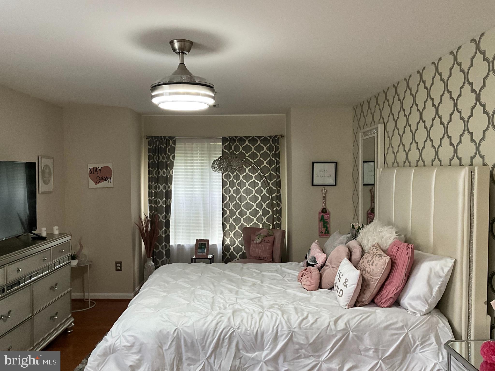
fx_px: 415
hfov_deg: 61.7
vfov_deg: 48.2
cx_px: 248
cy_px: 186
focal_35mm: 29
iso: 100
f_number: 1.8
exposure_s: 1/60
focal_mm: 3
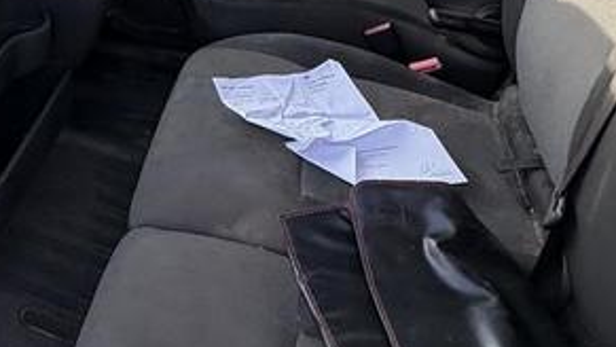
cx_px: 110
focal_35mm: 47
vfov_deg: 21.5
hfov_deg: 41.5
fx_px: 768
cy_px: -167
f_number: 2.2
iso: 64
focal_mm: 2.22
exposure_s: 1/147
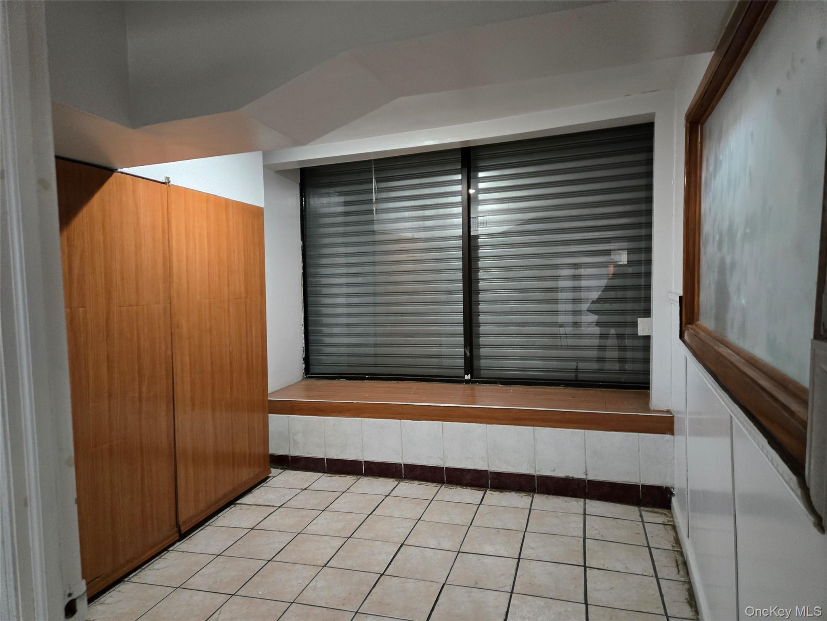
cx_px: 414
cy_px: 310
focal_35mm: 23
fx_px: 549
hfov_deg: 73.9
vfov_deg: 58.9
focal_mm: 5.4
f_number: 1.8
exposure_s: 1/60
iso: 1000
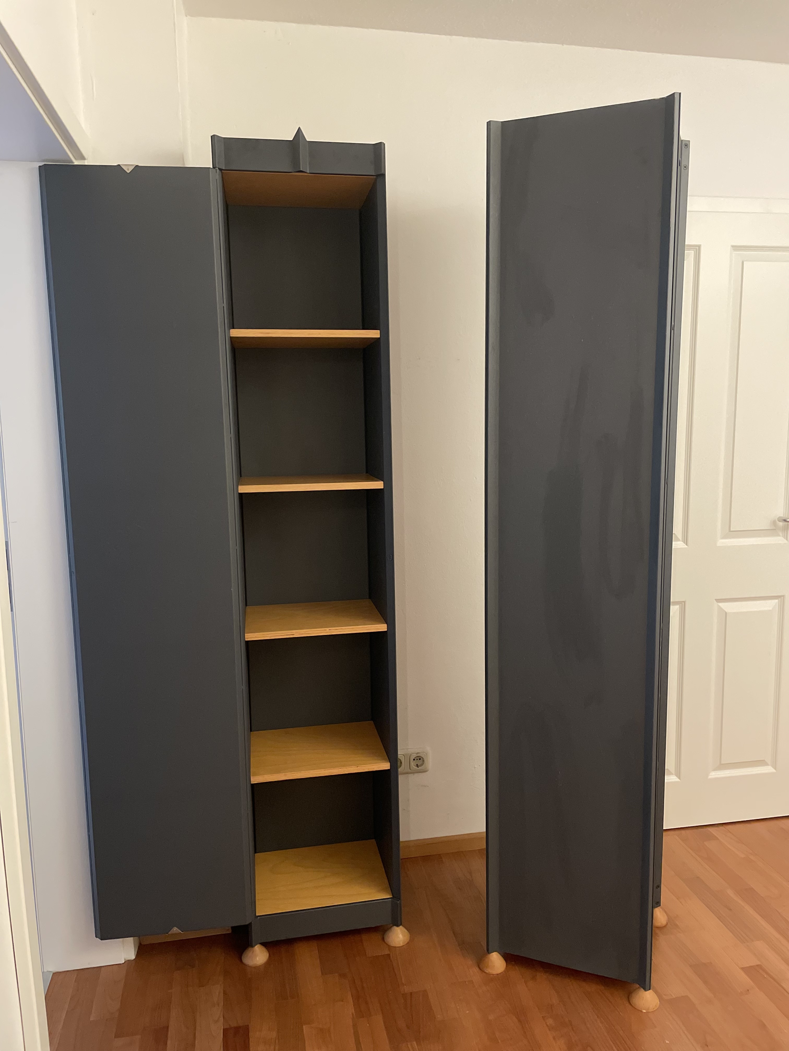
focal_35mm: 26
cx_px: 394
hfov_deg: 53.1
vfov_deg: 67.3
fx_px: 790
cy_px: 526
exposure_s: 1/25
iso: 500
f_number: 1.6
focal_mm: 4.2
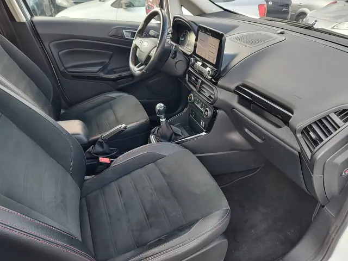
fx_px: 231
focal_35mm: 23
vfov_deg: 58.9
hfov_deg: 73.9
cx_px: 174
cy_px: 130
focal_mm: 5.56
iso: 100
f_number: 1.8
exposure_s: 1/119
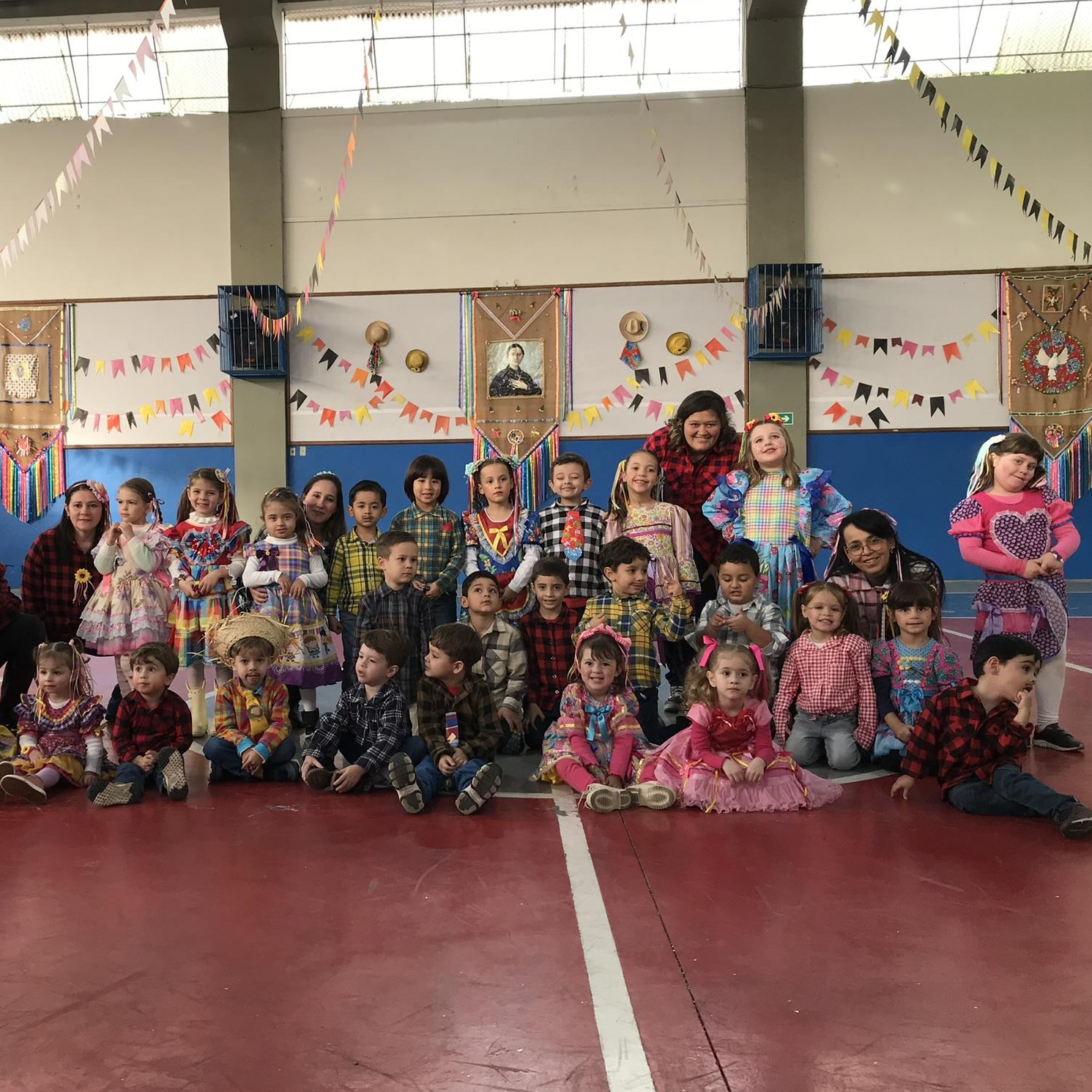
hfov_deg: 47.8
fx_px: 1213
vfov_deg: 48.4
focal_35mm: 34
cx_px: 385
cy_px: 538
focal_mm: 3.99
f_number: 1.8
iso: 32
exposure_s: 1/60
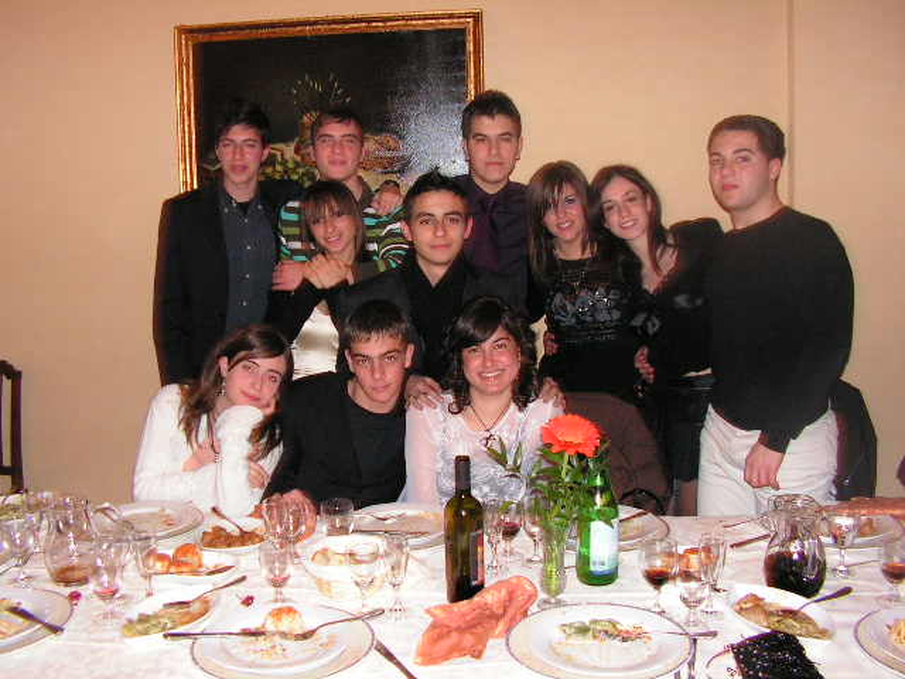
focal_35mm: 36
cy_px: 340
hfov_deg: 51.4
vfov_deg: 39.7
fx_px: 941
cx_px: 452
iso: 200
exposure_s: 1/40
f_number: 3.2
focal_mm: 6
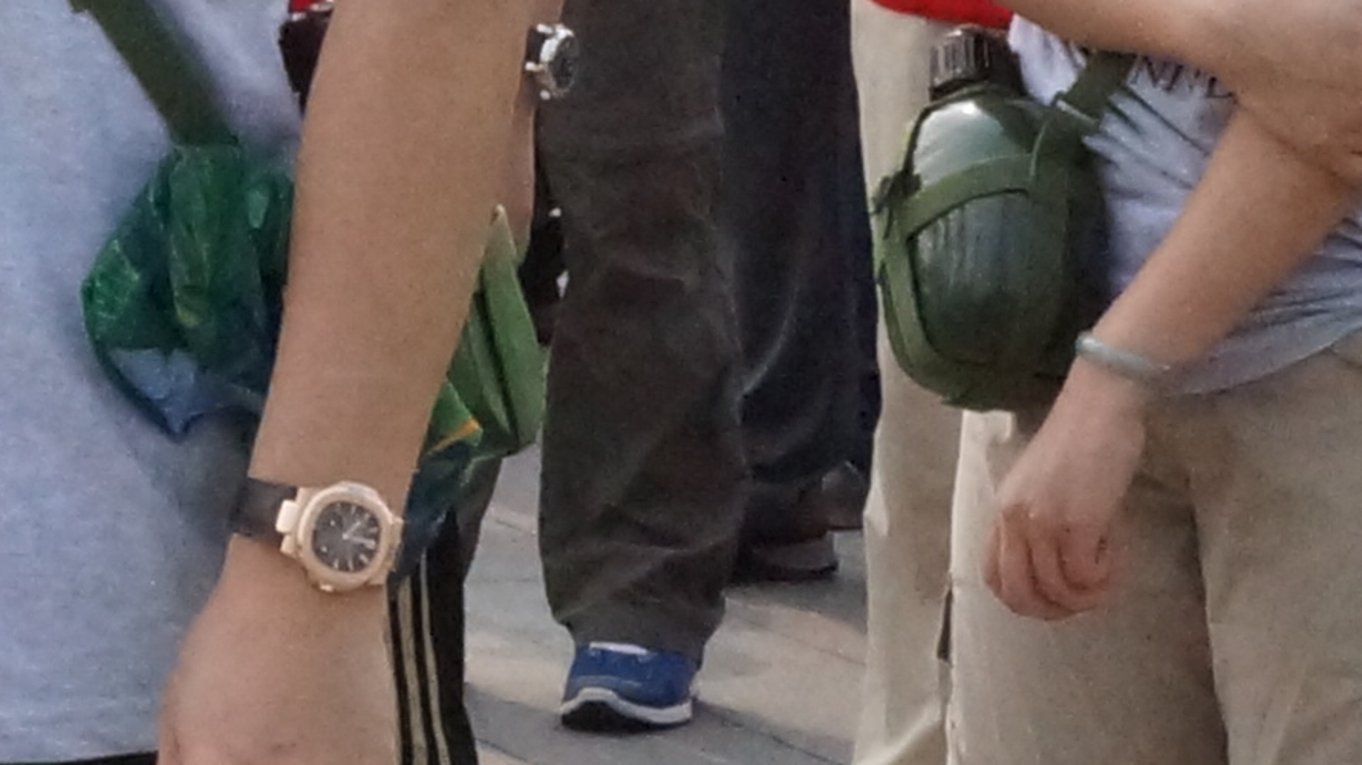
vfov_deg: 3.7
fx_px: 11734
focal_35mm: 325
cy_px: -812
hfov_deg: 6.5
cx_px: -745
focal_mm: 31
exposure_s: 1/4000
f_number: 10
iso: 3200
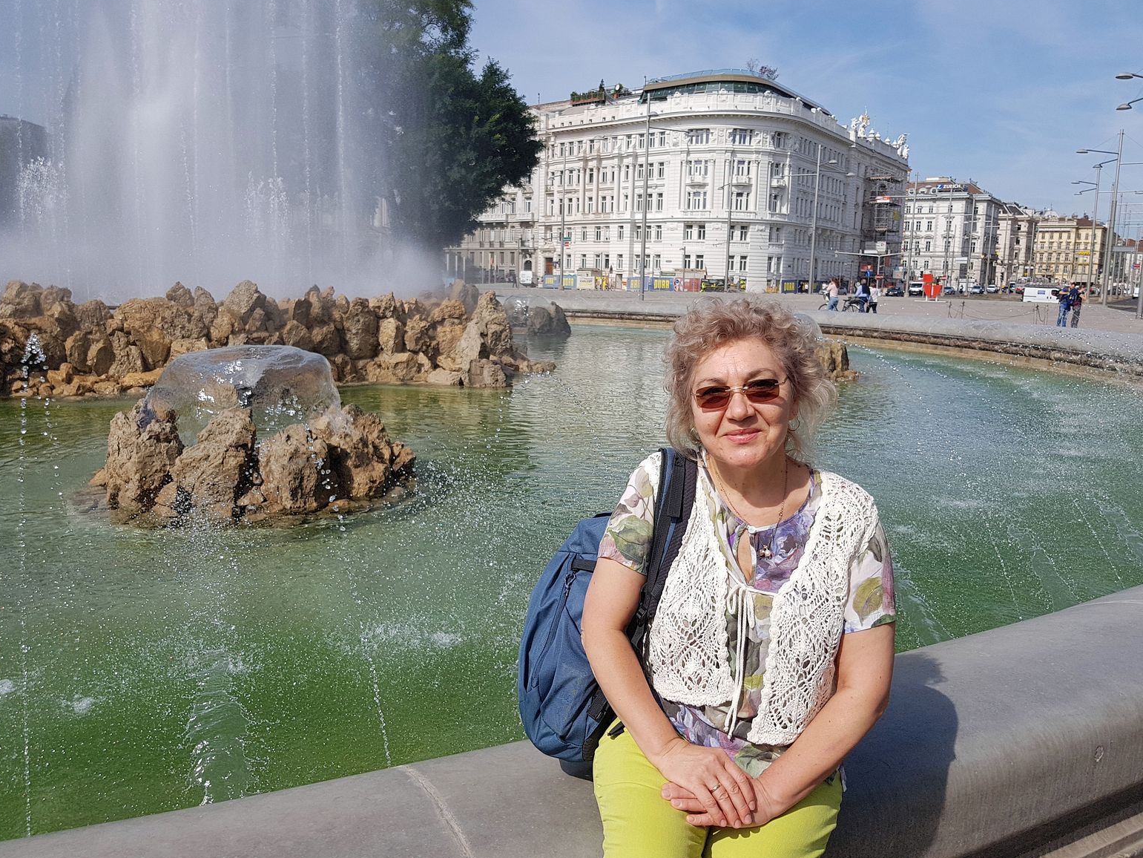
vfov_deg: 51.4
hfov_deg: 65.3
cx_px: 585
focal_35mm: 27
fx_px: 892
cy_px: 422
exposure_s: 1/2936
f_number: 1.7
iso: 50
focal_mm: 4.2
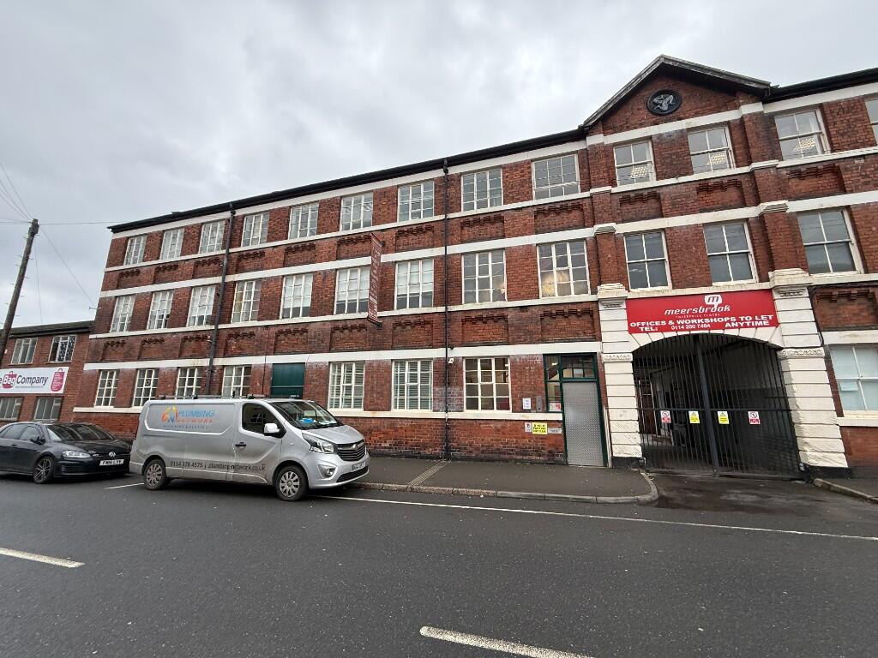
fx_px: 355
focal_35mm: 14
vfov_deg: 85.7
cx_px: 439
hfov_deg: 102.1
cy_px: 329
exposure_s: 1/136
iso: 64
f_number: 2.2
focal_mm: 2.22
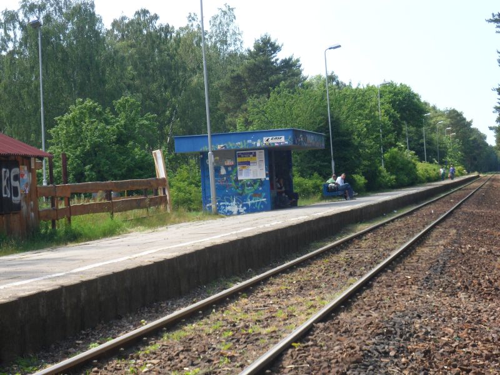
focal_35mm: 84
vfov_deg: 17.6
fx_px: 1213
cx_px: 250
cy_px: 188
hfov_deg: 23.3
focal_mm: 14
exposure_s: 1/125
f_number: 5.1
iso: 80
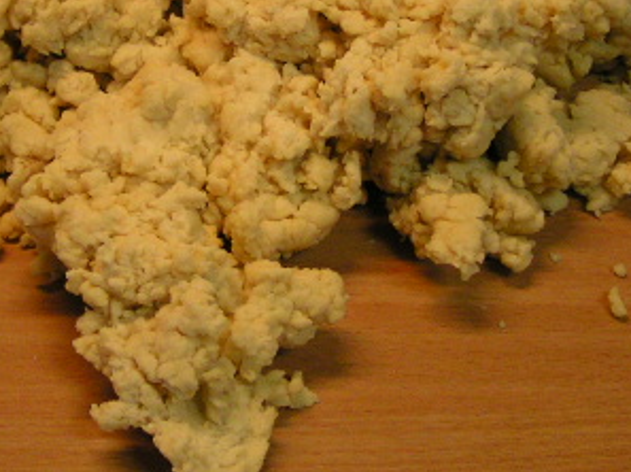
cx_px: 236
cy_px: 98
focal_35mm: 82
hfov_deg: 23.8
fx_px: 1493
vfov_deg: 17.8
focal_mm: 5.8
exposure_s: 1/30
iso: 200
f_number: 2.8
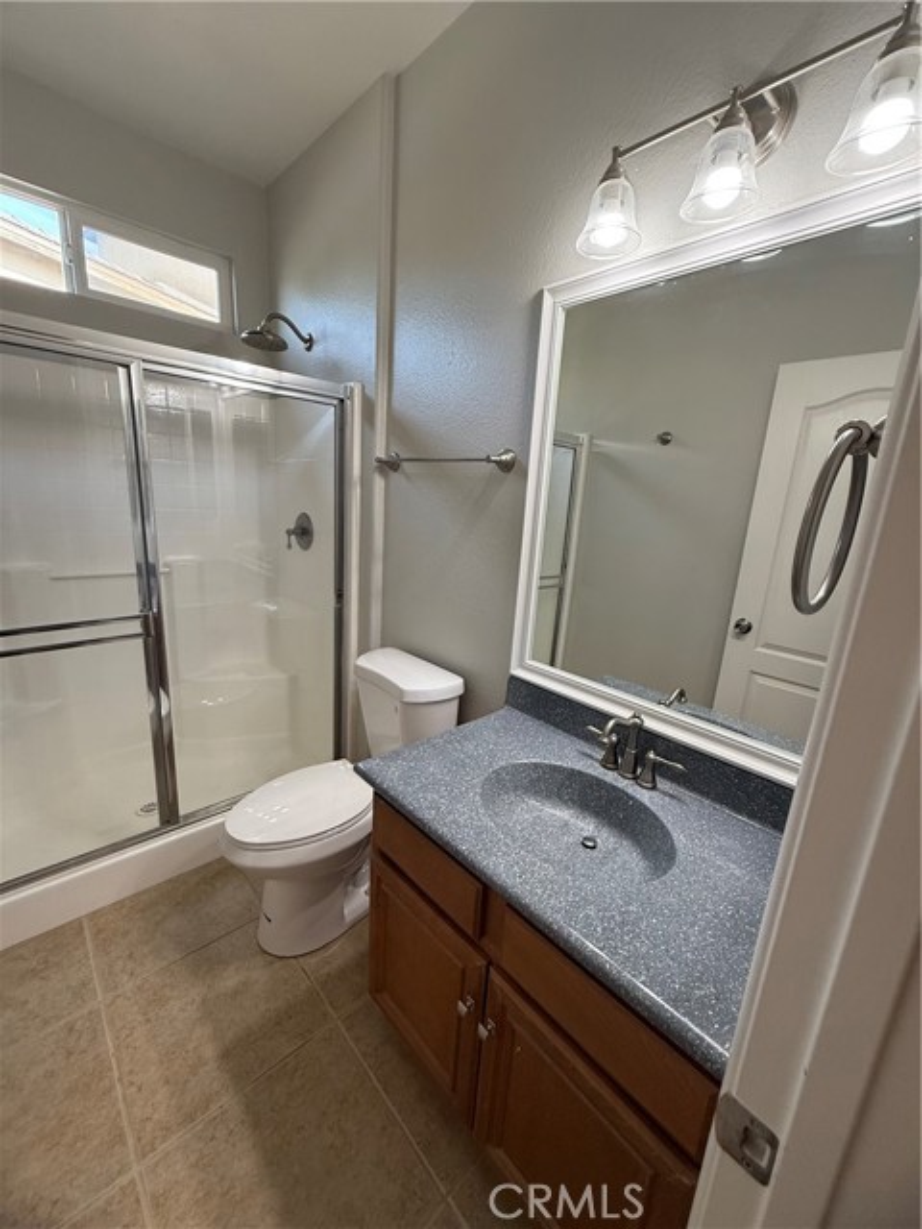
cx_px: 461
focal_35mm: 14
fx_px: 497
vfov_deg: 102.1
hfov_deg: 85.7
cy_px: 614
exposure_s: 1/120
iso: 160
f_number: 2.2
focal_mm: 2.22
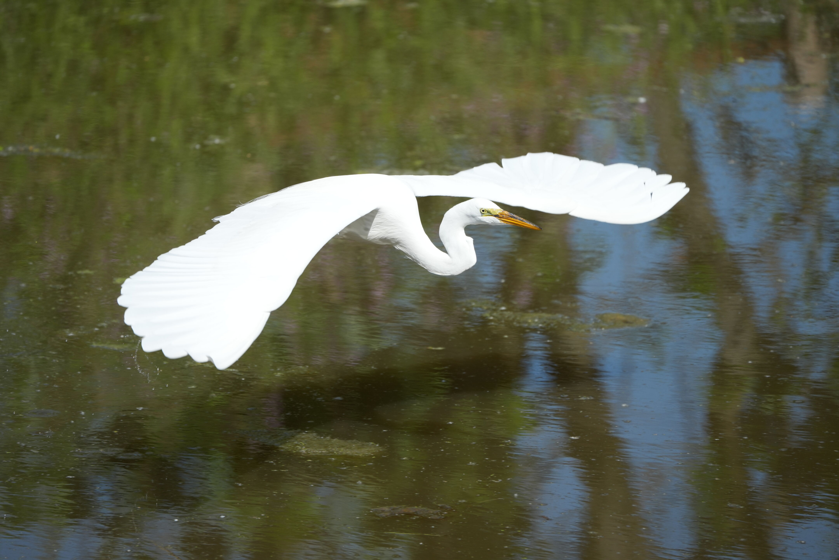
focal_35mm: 400
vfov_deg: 3.4
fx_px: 9321
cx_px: 420
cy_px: 280
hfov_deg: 5.2
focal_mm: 400
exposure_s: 1/1600
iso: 400
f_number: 6.3
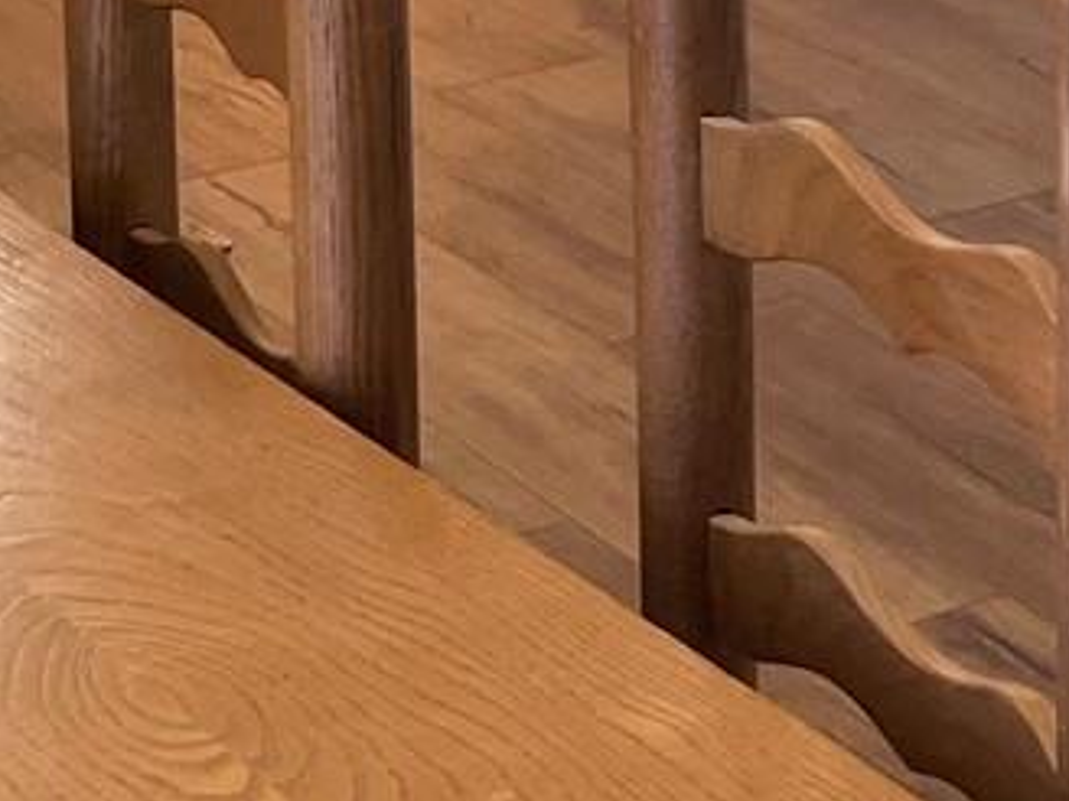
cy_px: -420
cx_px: 2395
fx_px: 3922
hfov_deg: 12.7
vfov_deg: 11.2
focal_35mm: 127
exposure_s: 1/60
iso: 80
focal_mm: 5.1
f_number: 1.6
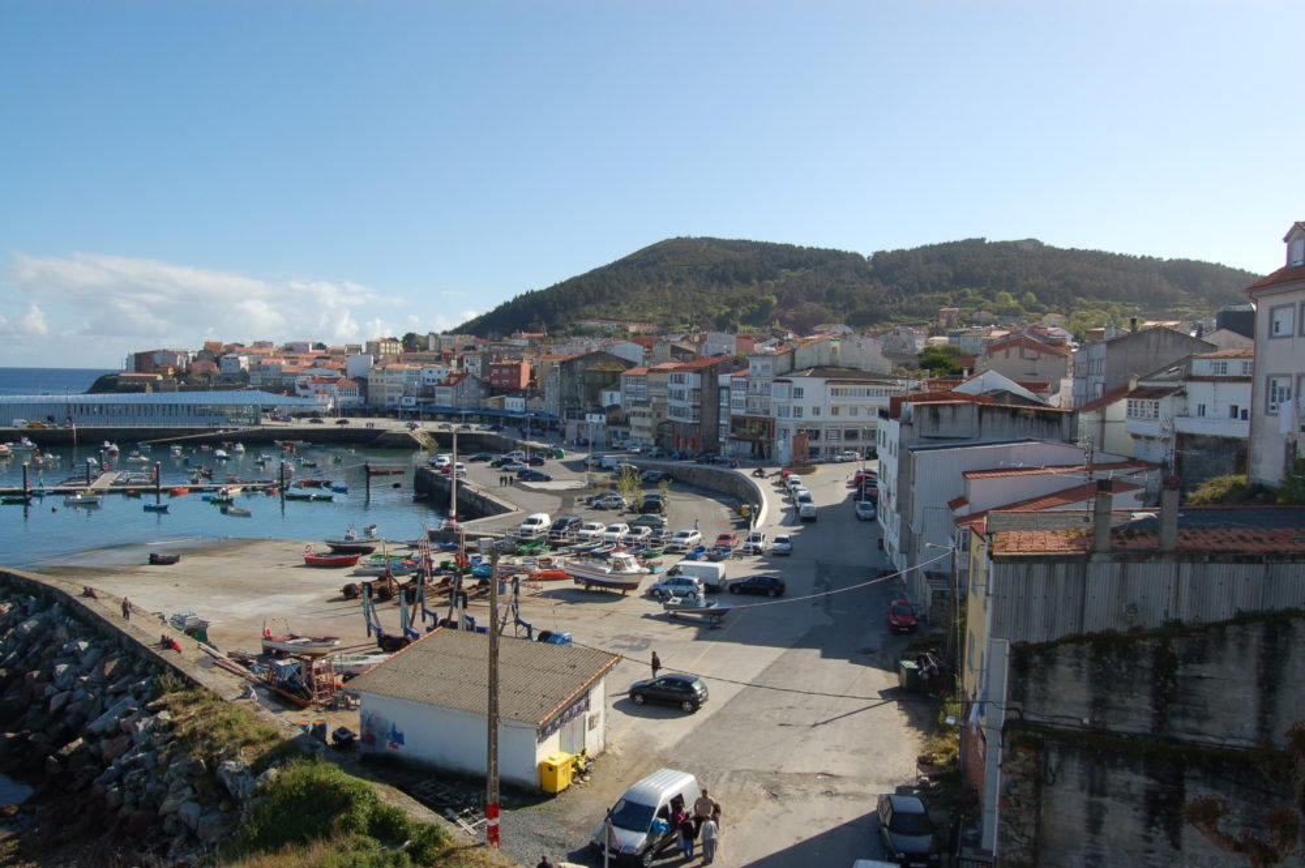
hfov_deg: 67.4
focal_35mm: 27
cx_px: 652
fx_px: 978
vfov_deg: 47.9
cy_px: 434
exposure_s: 1/320
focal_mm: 18
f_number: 9
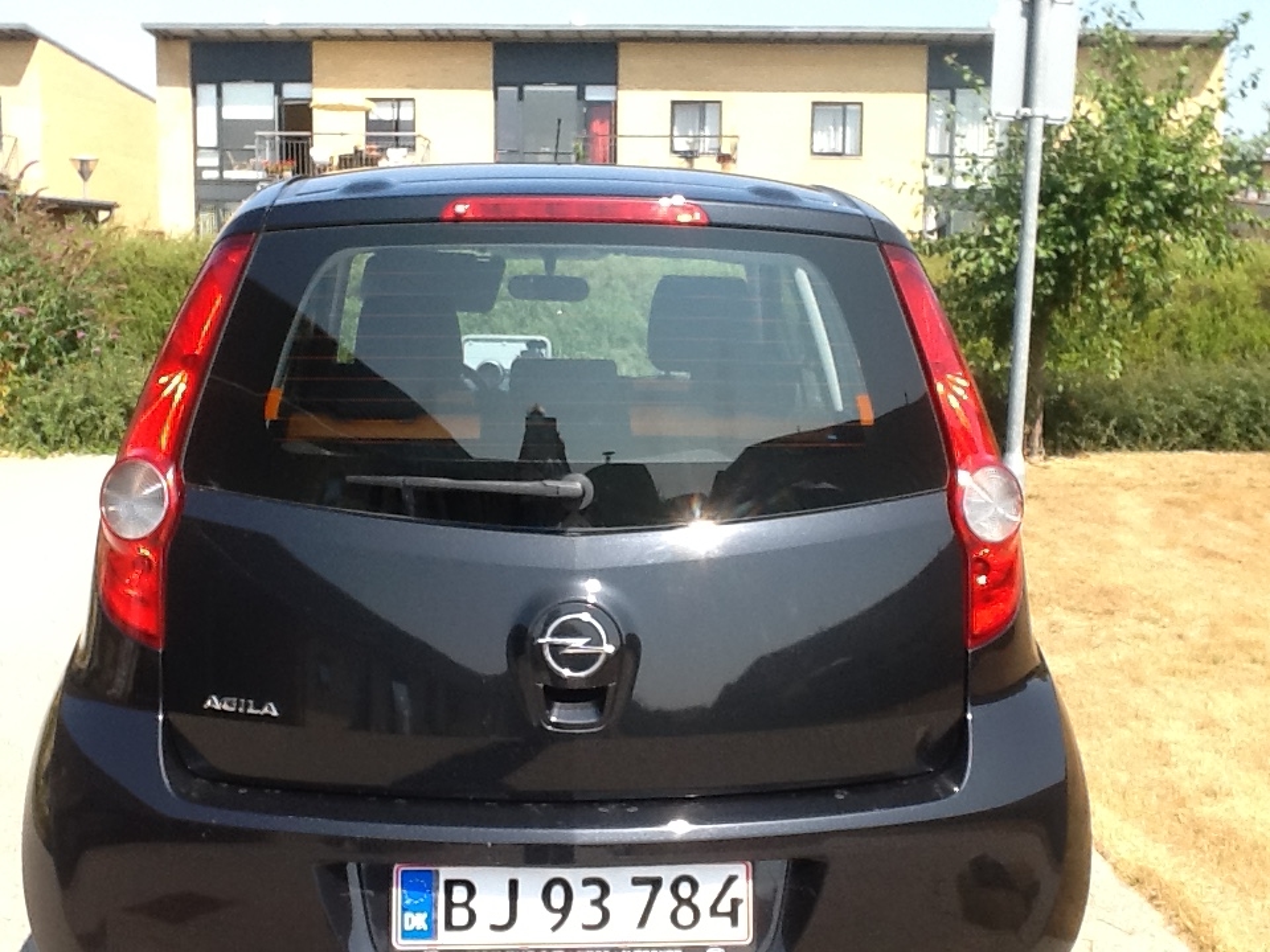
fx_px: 1614
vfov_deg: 32.9
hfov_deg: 42.9
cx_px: 635
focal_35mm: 44
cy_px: 476
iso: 40
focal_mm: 2.03
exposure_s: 1/524
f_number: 2.4
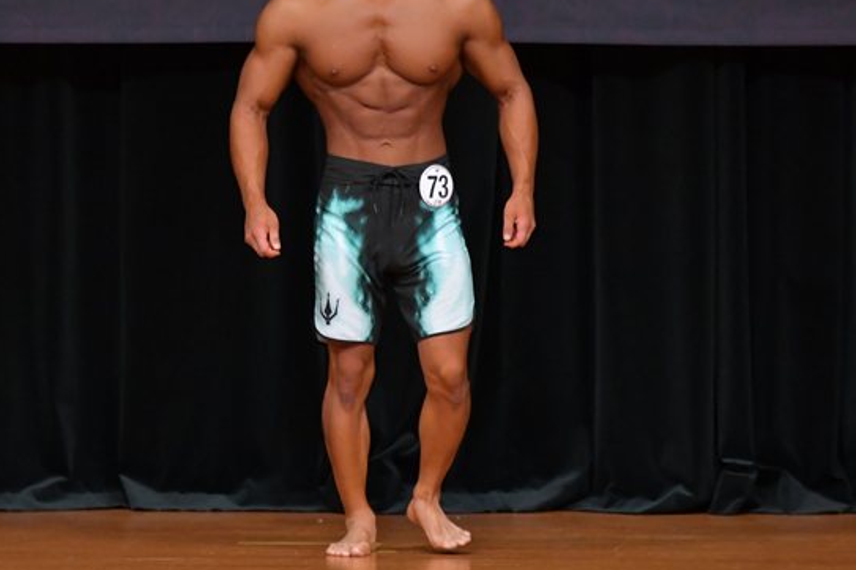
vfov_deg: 2.8
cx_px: 401
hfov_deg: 4.2
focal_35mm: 492
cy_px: 230
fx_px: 11698
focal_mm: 230
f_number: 5.6
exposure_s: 1/400
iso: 4000
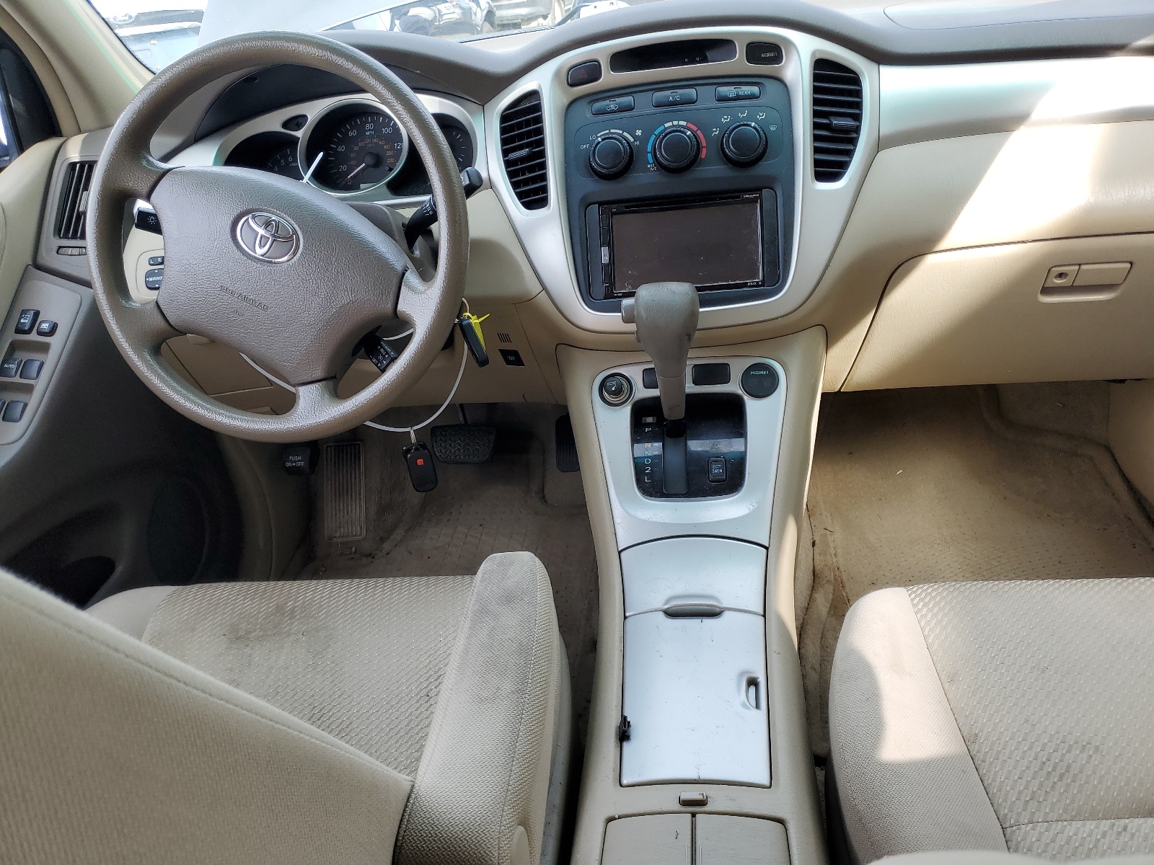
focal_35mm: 26
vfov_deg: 53.1
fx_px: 867
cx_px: 577
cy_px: 432
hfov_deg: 67.3
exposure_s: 1/263
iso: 50
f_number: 1.5
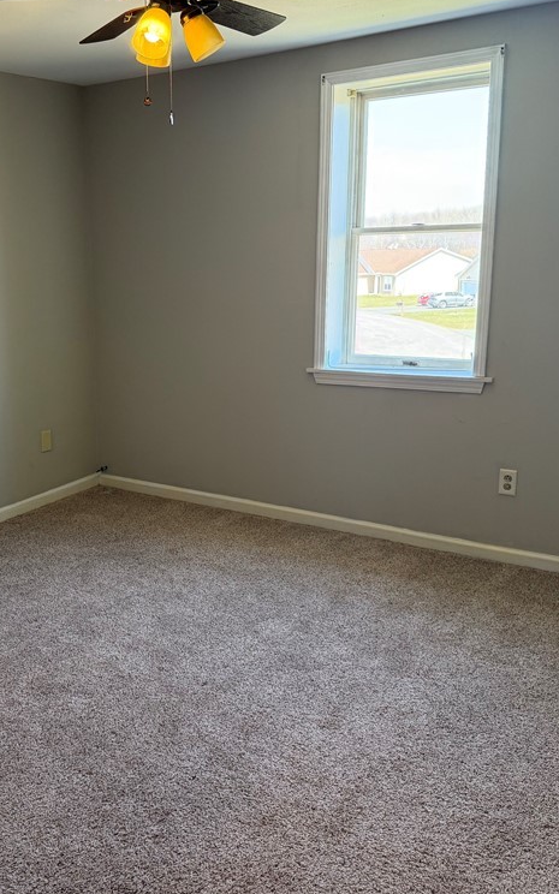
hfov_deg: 35.5
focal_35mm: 35
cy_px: 443
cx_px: 144
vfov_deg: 55.3
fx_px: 853
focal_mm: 6.76
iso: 250
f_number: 1.78
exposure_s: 1/120
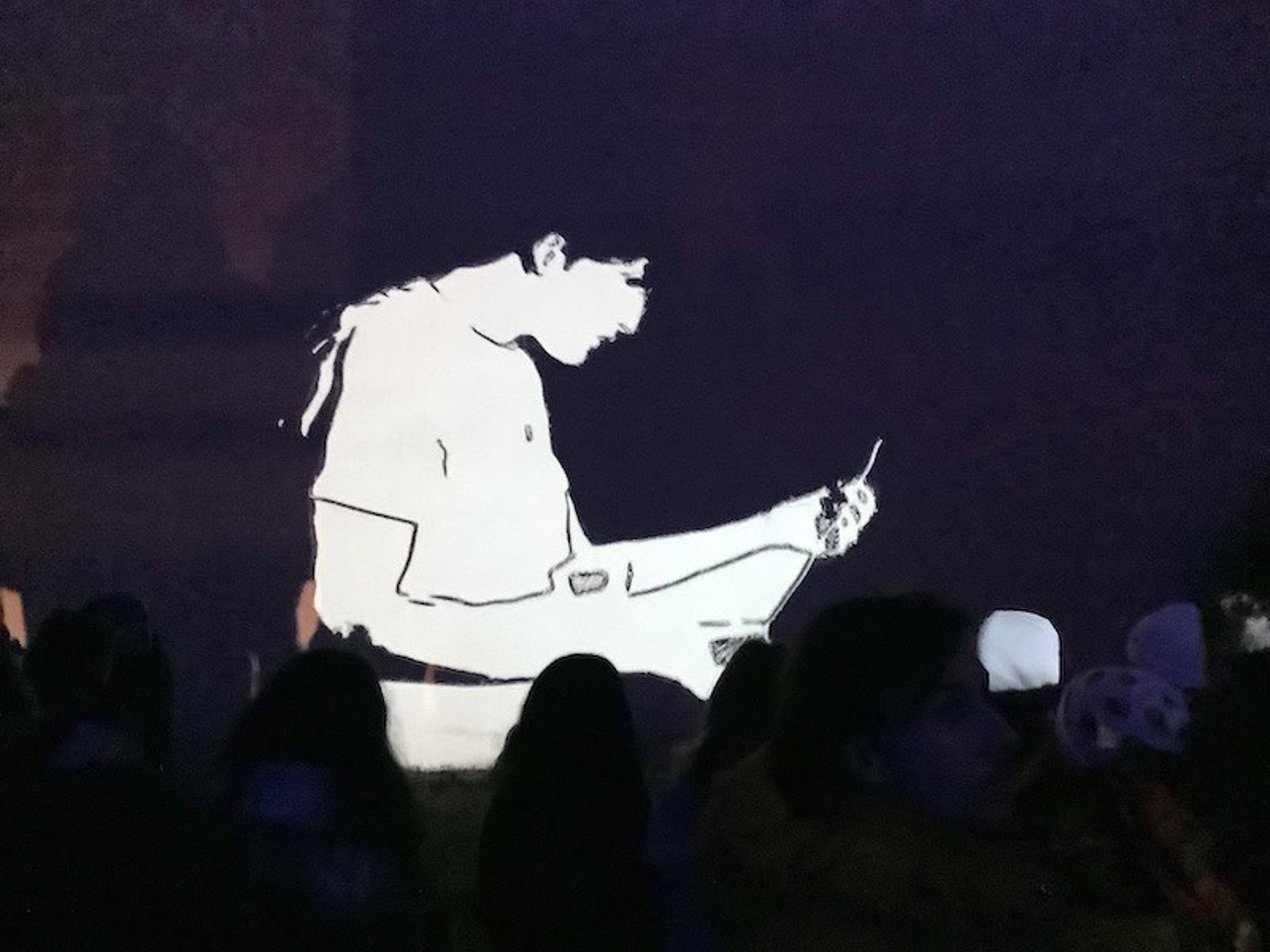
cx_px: 635
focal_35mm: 31
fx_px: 1137
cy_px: 476
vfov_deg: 45.4
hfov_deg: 58.4
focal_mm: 3.3
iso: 800
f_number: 2.4
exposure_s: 1/15
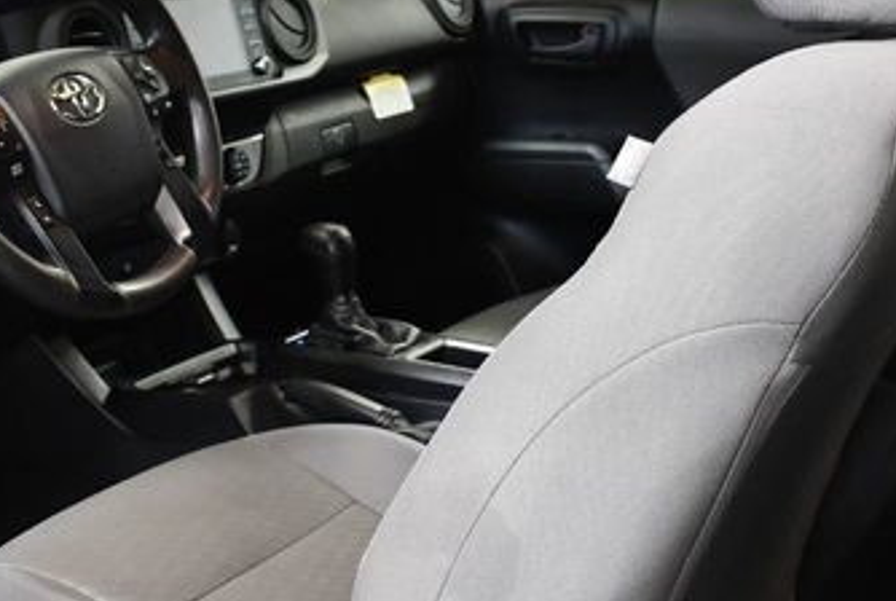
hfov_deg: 29.2
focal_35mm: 69
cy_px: 254
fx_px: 1720
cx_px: 437
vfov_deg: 19.8
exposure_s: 1/125
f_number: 3.5
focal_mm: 18
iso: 2200
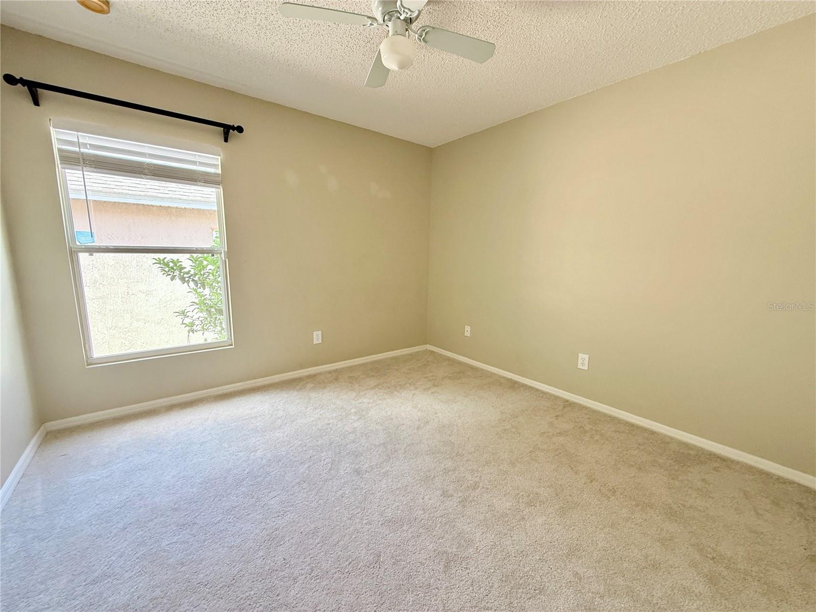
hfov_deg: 102.1
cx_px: 408
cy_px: 306
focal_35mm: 14
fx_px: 330
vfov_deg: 85.7
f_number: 2.2
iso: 200
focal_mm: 2.22
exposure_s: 1/99
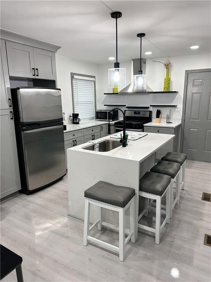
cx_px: 106
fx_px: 195
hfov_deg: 56.8
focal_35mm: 24
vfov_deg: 71.6
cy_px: 141
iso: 160
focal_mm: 6.86
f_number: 1.78
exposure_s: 1/120
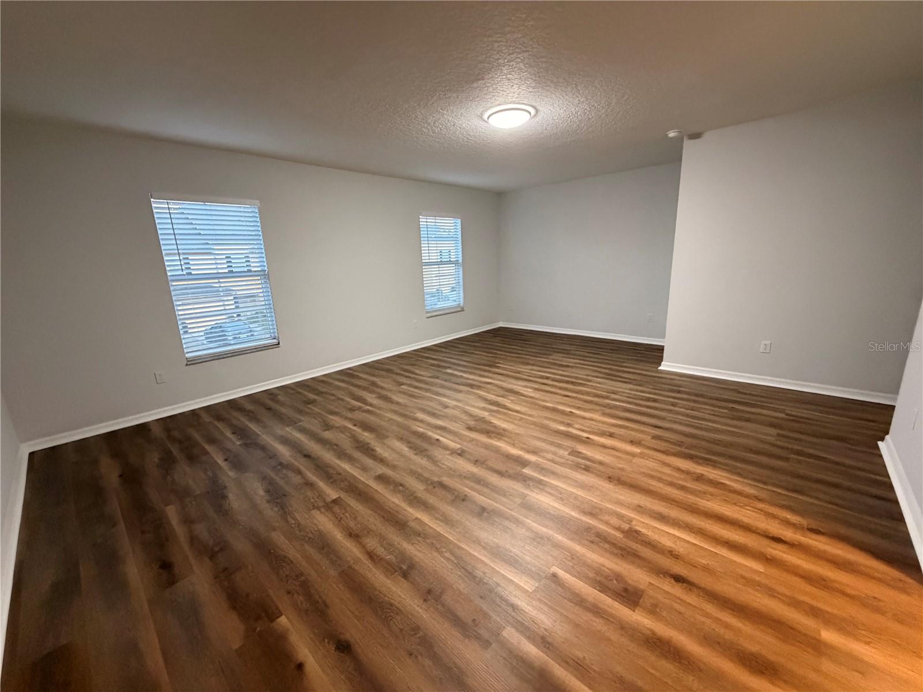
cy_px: 346
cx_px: 462
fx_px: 373
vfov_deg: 85.7
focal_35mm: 14
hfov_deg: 102.1
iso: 800
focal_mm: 2.22
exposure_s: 1/60
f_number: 2.2
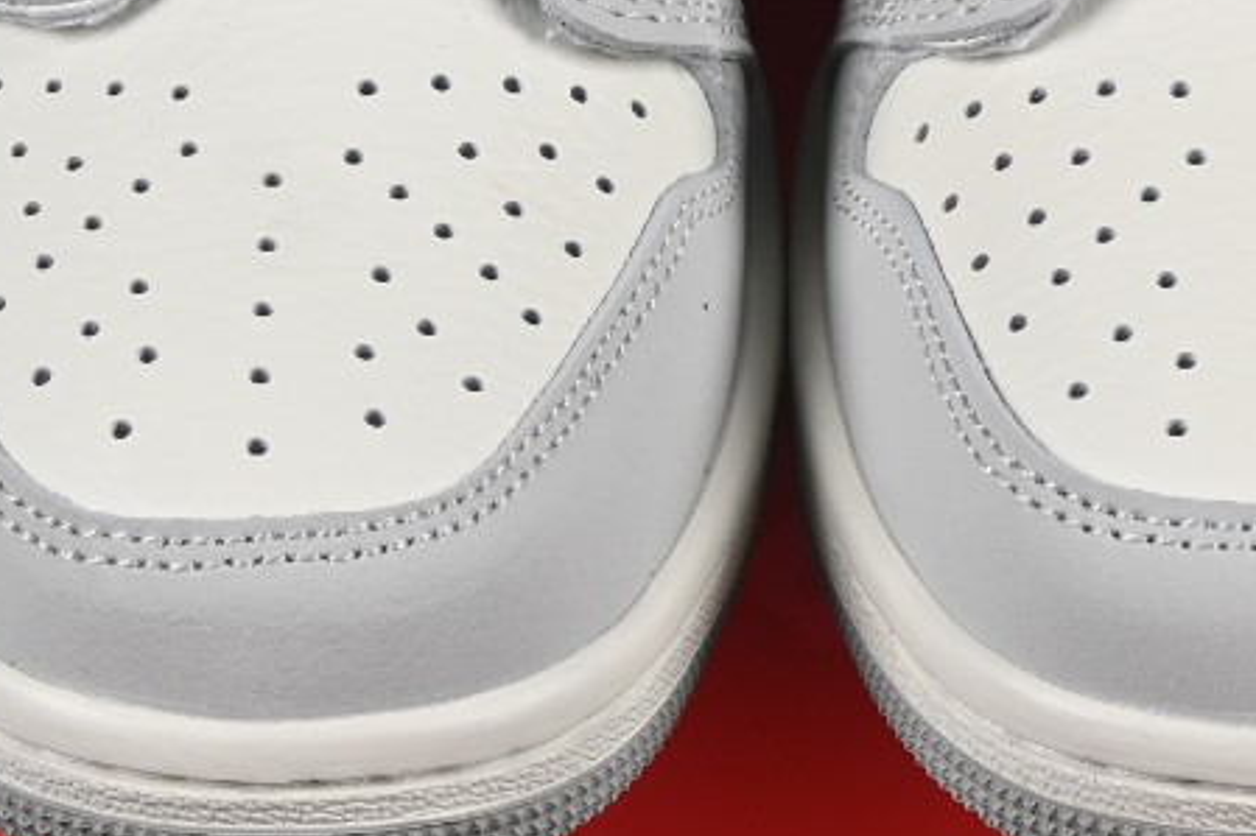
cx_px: 811
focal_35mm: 267
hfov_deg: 7.7
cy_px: -31
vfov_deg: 5.1
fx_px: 9311
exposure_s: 1/80
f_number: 8
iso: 160
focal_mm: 50
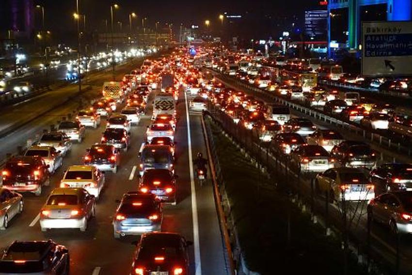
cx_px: 206
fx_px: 801
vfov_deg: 19.4
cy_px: 138
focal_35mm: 70
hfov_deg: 28.9
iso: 6400
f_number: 2.8
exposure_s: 1/20
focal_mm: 25.7
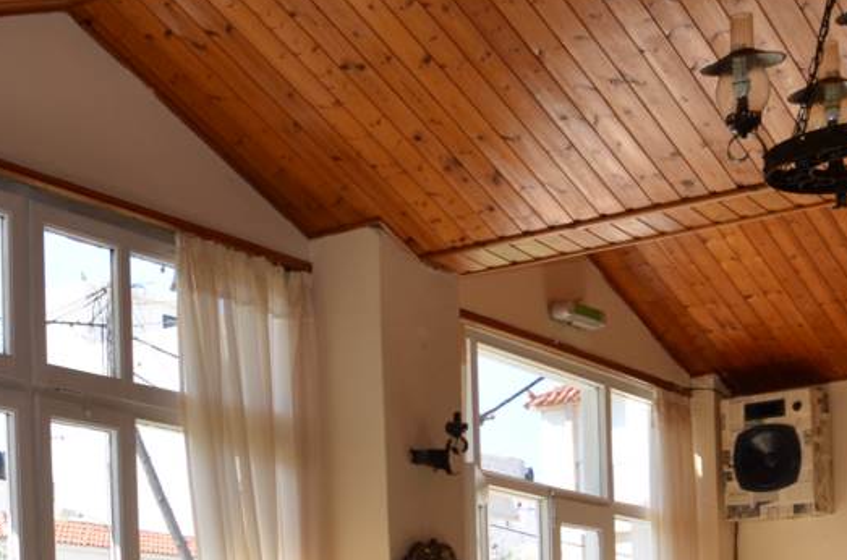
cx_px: 67
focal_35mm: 80
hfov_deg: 24.7
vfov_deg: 16.0
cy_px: 774
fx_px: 1867
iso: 125
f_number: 4
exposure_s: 1/250
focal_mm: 17
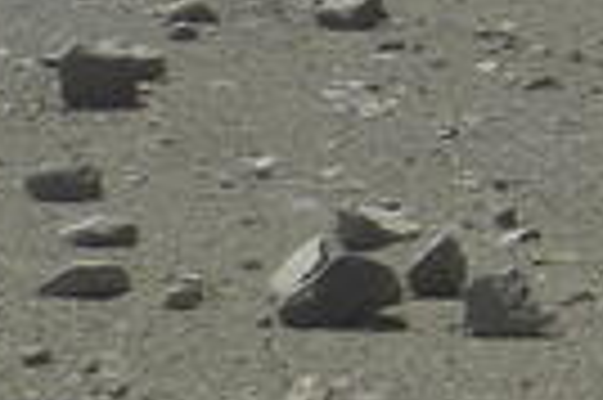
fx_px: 8097
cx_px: 2020
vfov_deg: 2.8
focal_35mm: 484
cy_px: -634
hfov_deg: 4.1
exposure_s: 1/1000
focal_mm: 13
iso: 100
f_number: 4
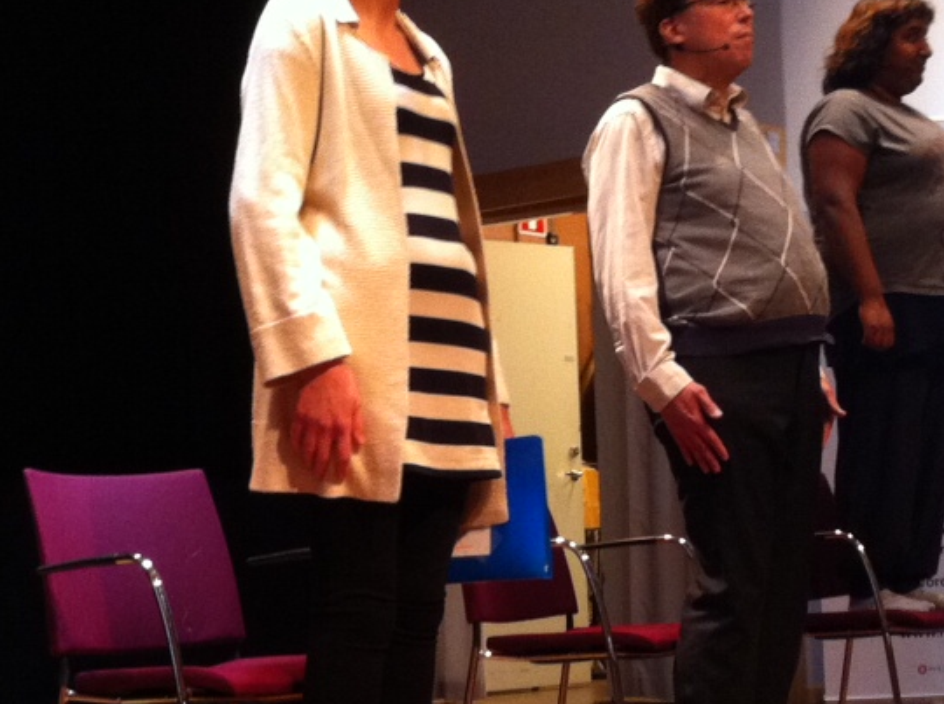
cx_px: 346
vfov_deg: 17.4
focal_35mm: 84
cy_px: 557
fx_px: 2287
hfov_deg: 23.3
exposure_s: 1/15
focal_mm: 3.85
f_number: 2.8
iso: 250
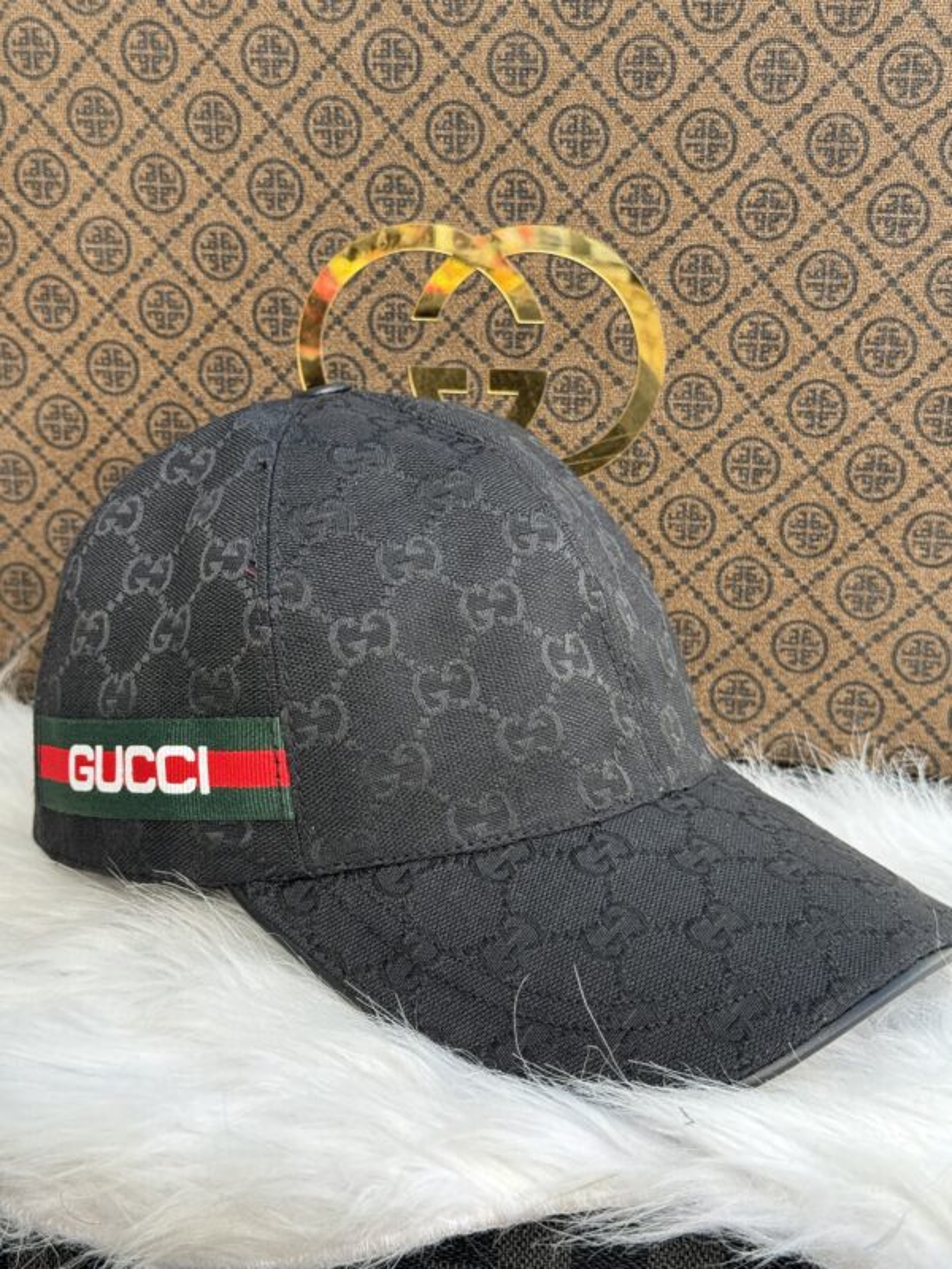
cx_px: 476
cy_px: 634
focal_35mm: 48
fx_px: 1760
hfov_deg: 30.3
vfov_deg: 39.7
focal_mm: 6.76
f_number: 1.78
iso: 64
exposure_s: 1/488
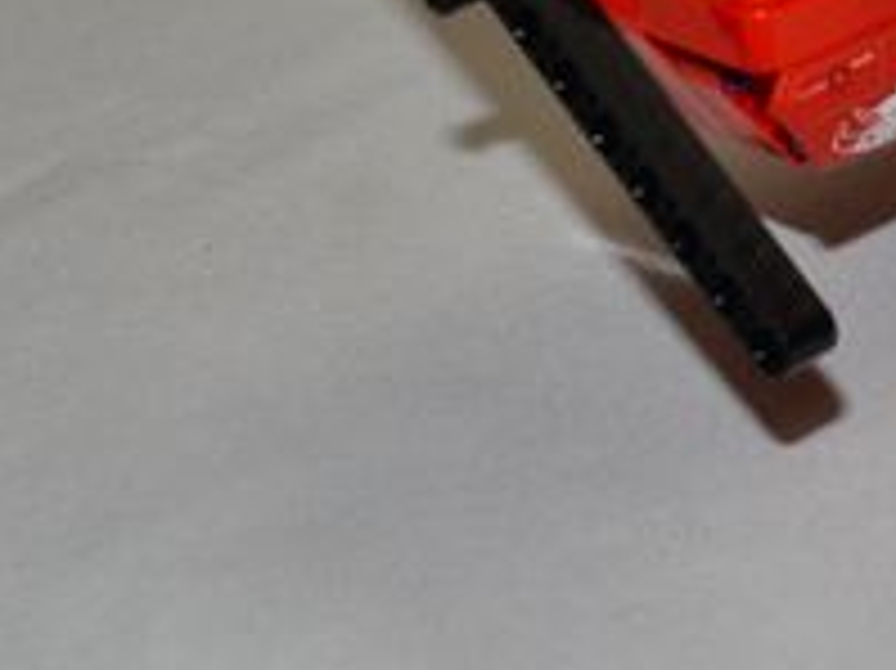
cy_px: -299
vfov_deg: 8.6
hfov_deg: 11.2
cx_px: 1400
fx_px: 4344
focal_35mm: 168
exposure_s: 1/125
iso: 100
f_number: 7.1
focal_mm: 29
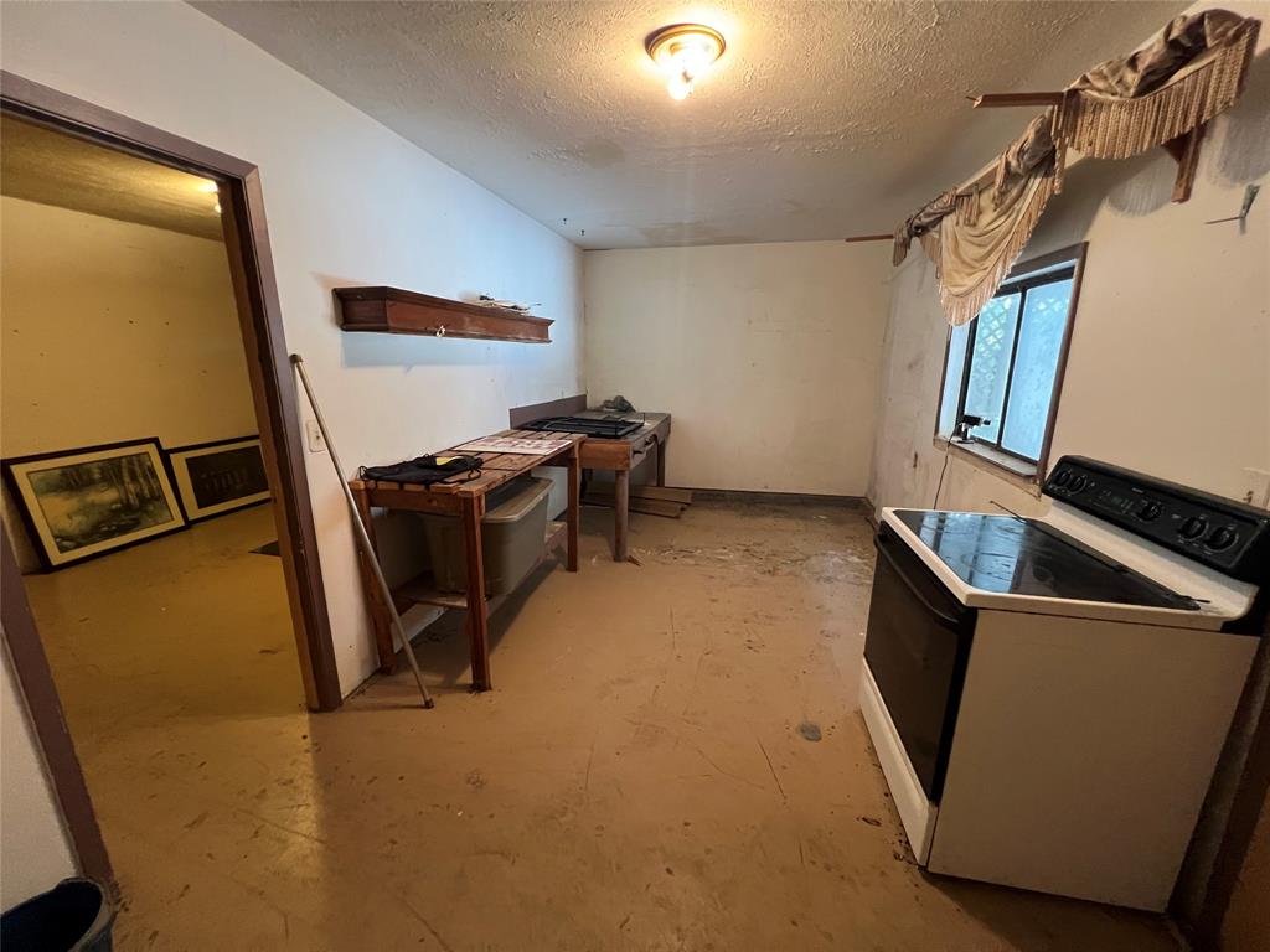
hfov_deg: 106.2
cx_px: 635
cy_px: 476
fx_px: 477
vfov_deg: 89.9
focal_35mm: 13
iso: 500
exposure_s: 1/60
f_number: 1.8
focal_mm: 1.57
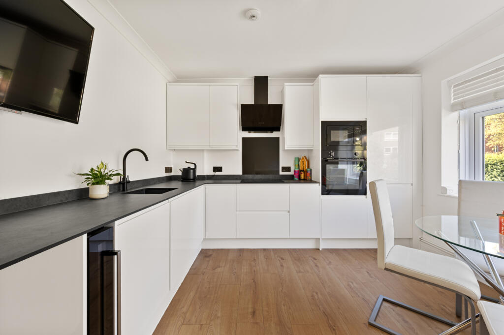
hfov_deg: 104.3
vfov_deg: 81.1
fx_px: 196
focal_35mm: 14
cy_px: 168
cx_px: 252
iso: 200
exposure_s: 1
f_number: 16
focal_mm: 14
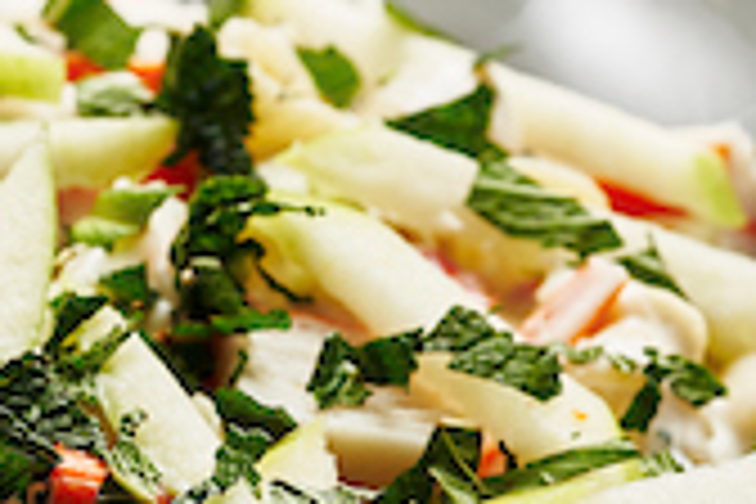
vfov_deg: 4.3
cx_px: -76
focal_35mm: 321
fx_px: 6740
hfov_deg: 6.4
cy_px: 702
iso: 200
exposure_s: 1/125
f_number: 5.6
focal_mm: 90
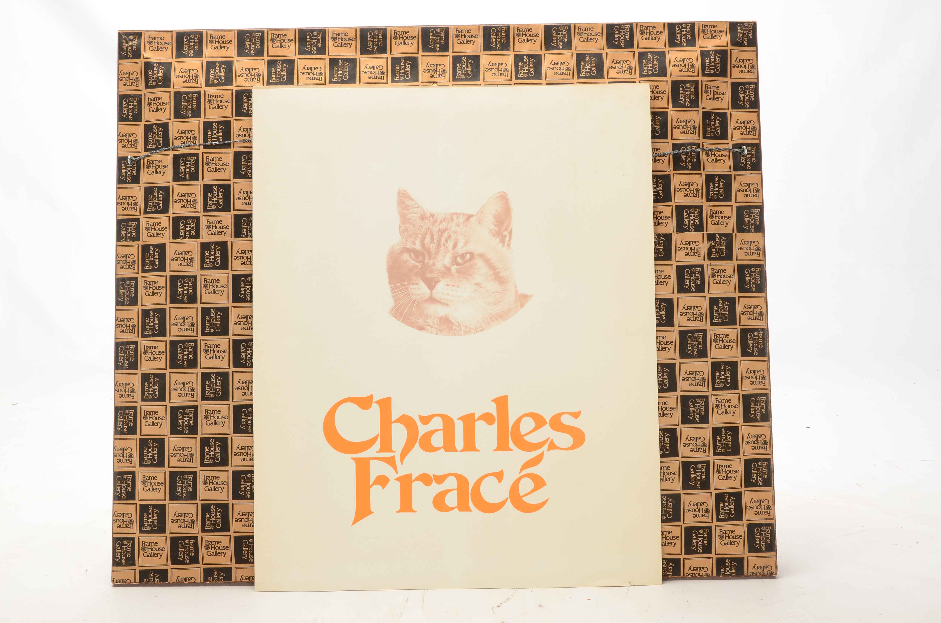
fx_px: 939
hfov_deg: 53.2
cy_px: 312
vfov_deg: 36.7
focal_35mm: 36
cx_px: 470
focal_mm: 24
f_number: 13
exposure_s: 1/160
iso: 200
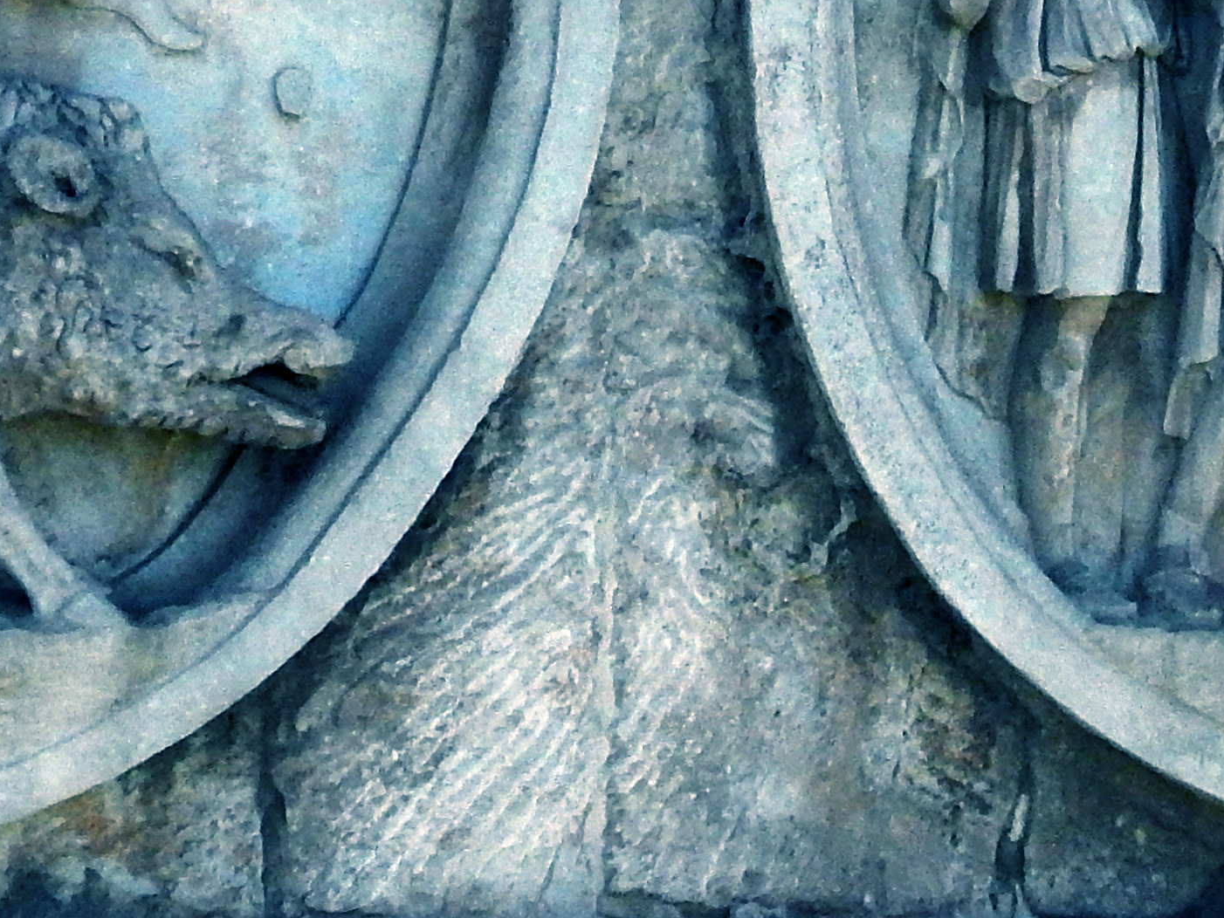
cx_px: 1045
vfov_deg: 0.7
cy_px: 171
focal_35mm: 2218
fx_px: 78441
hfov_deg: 0.9
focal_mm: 120
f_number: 5.8
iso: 400
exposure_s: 1/500
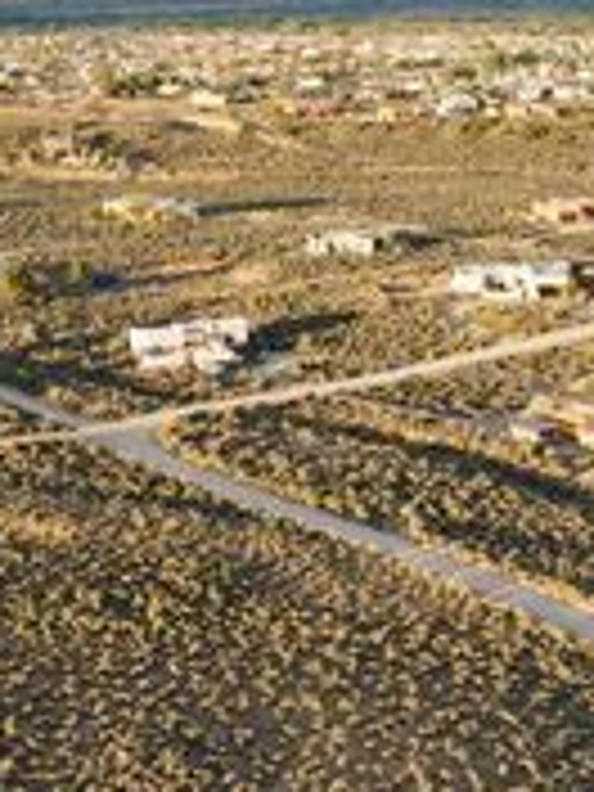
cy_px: 331
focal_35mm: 68
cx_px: 279
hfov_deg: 21.6
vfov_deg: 28.5
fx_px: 1556
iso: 100
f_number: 2.8
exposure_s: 1/80
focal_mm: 4.5
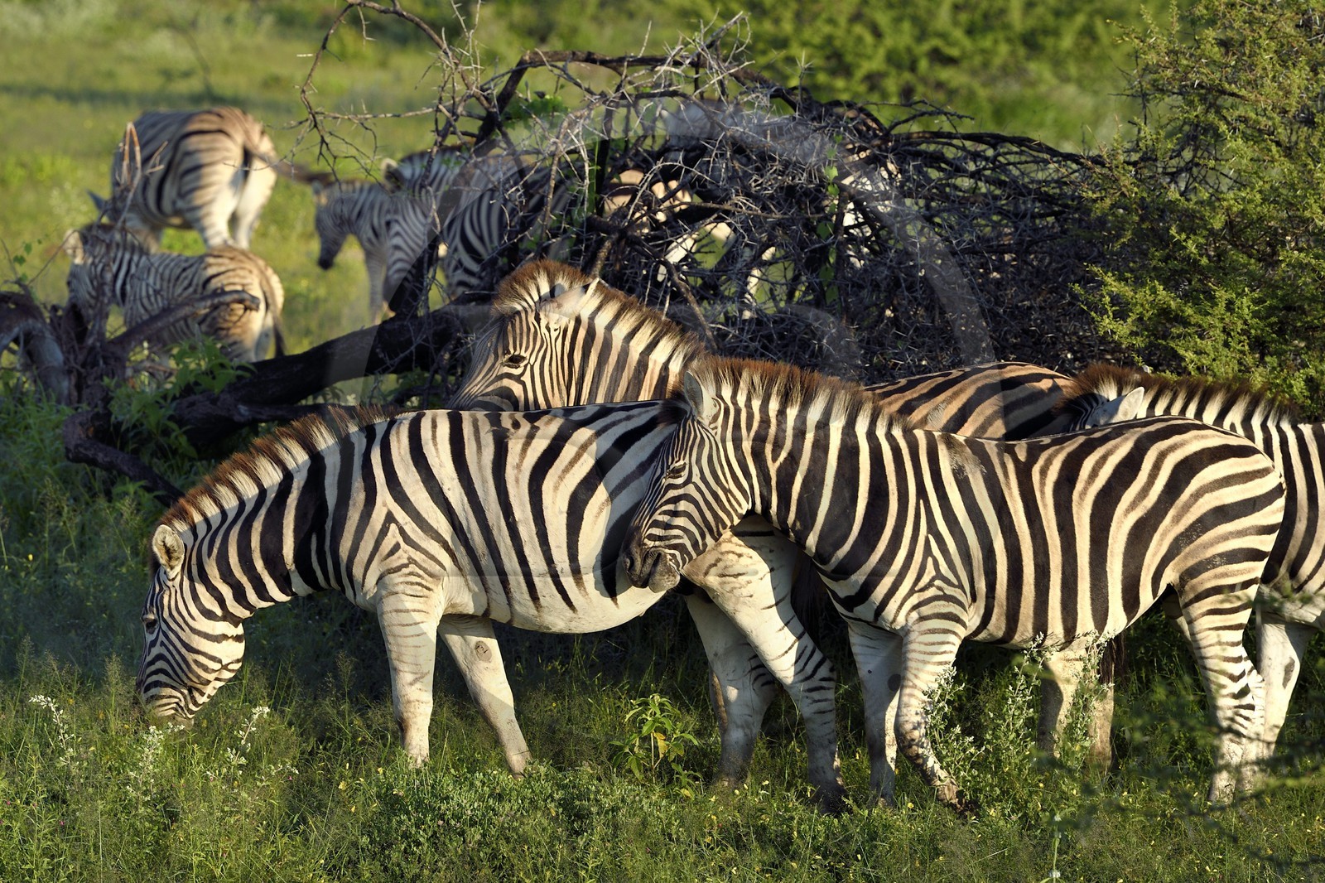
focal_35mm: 280
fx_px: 10303
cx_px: 662
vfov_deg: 4.9
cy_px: 442
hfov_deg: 7.4
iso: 400
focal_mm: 280
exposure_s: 1/800
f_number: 8
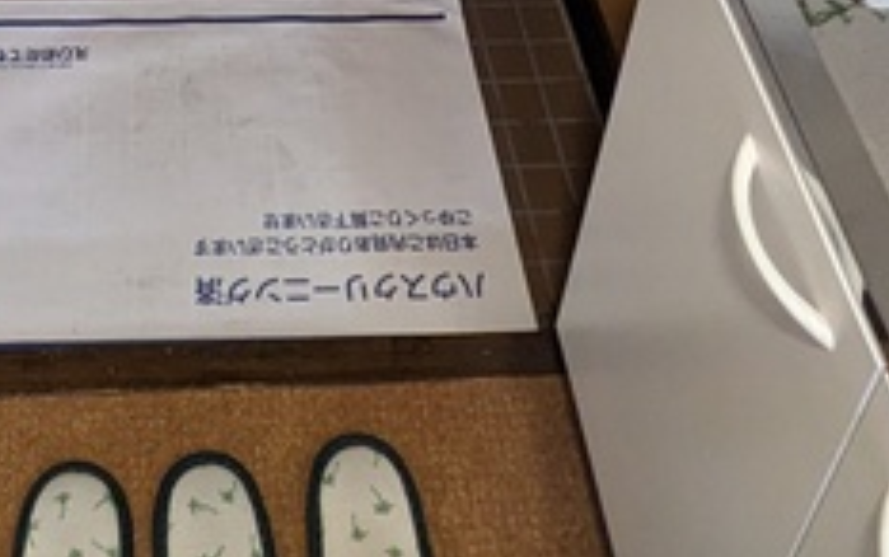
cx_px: 189
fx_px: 1479
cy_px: -588
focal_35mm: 61
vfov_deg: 16.1
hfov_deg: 32.6
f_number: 2.2
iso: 299
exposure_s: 1/40
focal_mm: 1.83
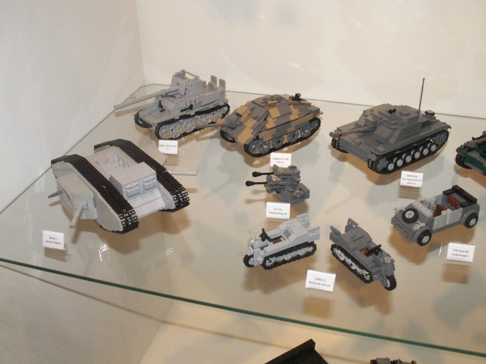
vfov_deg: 37.7
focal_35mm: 38
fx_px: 533
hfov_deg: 49.0
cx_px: 247
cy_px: 184
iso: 160
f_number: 2.8
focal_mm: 5.86
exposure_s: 1/60
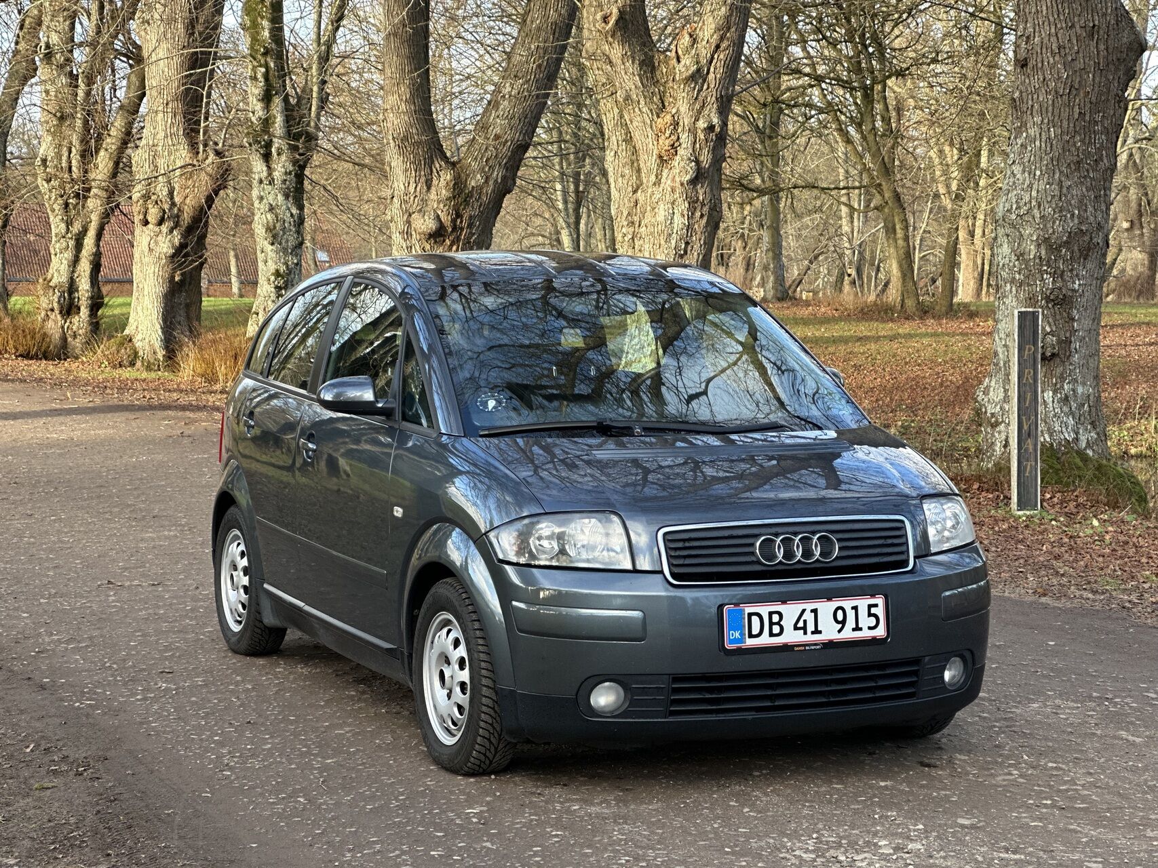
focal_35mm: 77
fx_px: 2576
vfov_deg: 19.1
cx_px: 579
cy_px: 434
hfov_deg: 25.3
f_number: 2.8
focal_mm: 9
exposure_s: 1/121
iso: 80
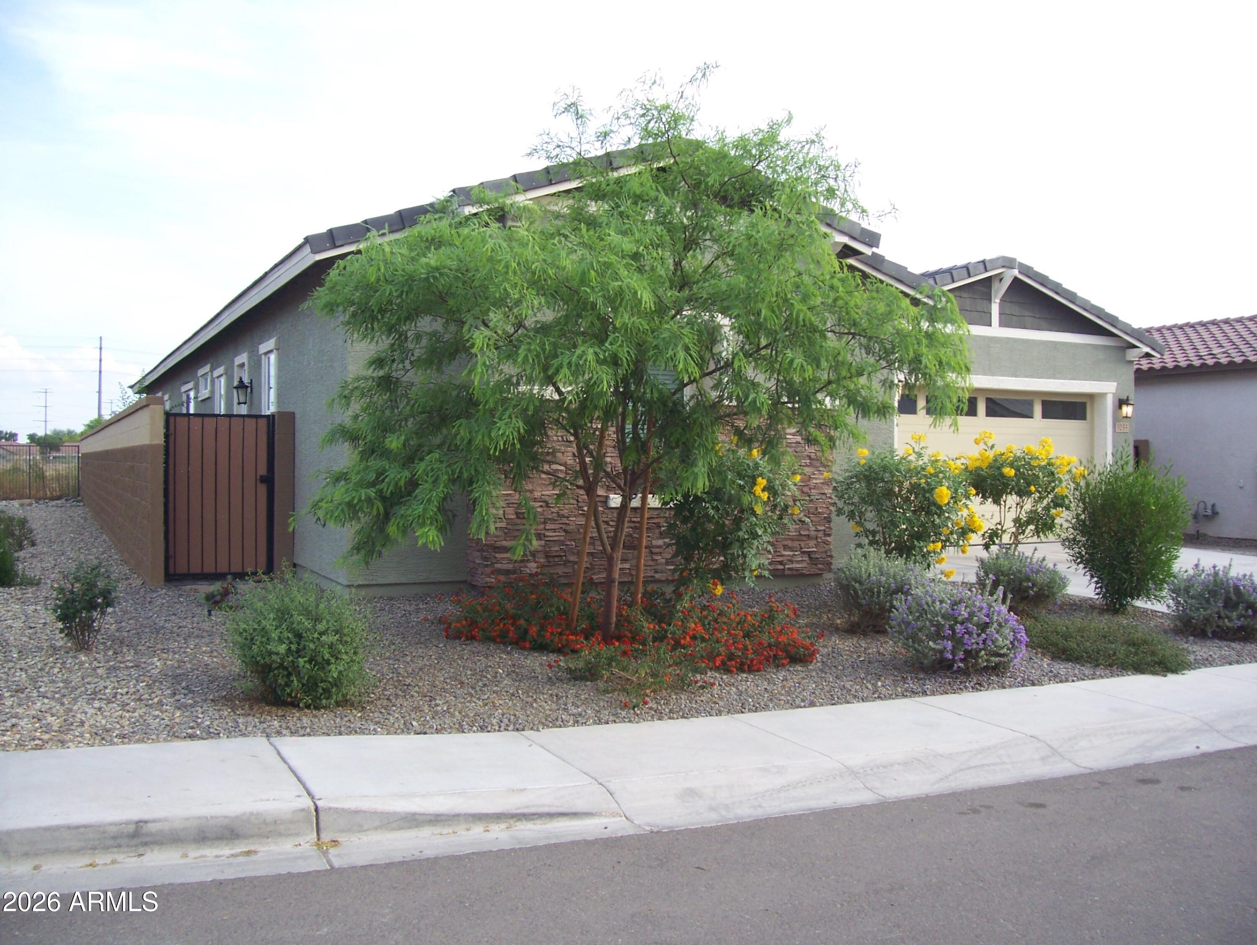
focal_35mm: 34
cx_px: 628
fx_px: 1235
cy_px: 472
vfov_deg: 41.8
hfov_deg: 53.9
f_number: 2.7
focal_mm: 5.6
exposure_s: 1/320
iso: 80
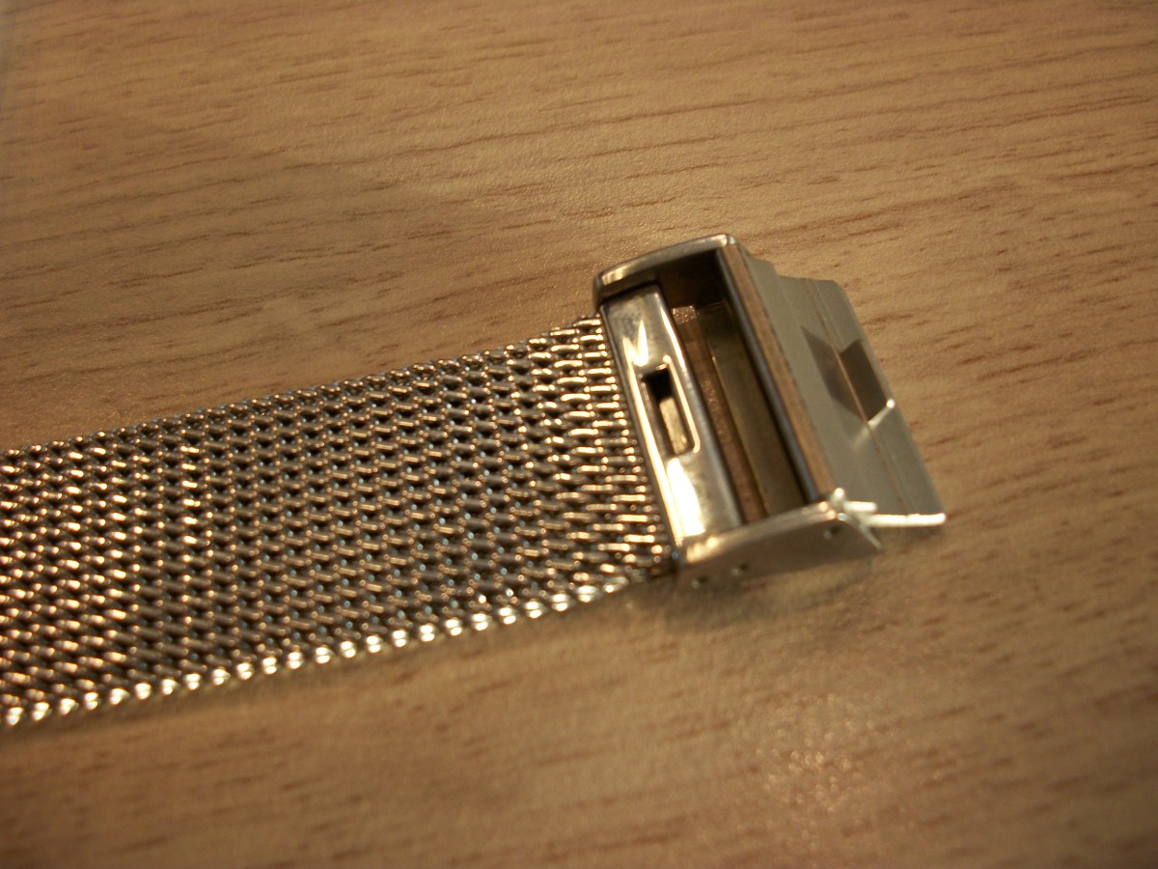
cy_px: 434
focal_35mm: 35
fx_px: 1171
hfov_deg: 52.6
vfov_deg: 40.7
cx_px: 579
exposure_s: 1/60
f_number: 3.1
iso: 87
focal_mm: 6.3
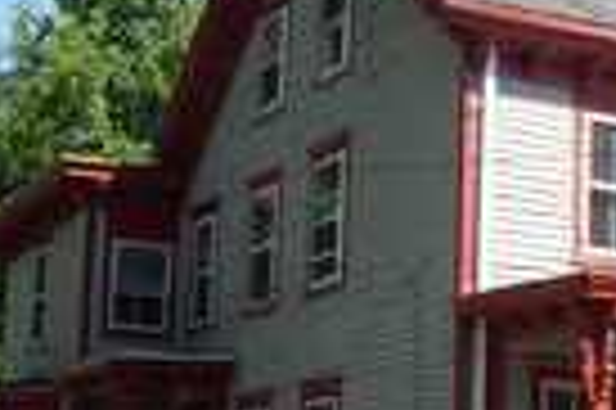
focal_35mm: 92
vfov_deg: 14.7
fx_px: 1572
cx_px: 508
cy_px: 374
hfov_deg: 21.8
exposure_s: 1/250
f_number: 5.7
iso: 80
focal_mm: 7.8
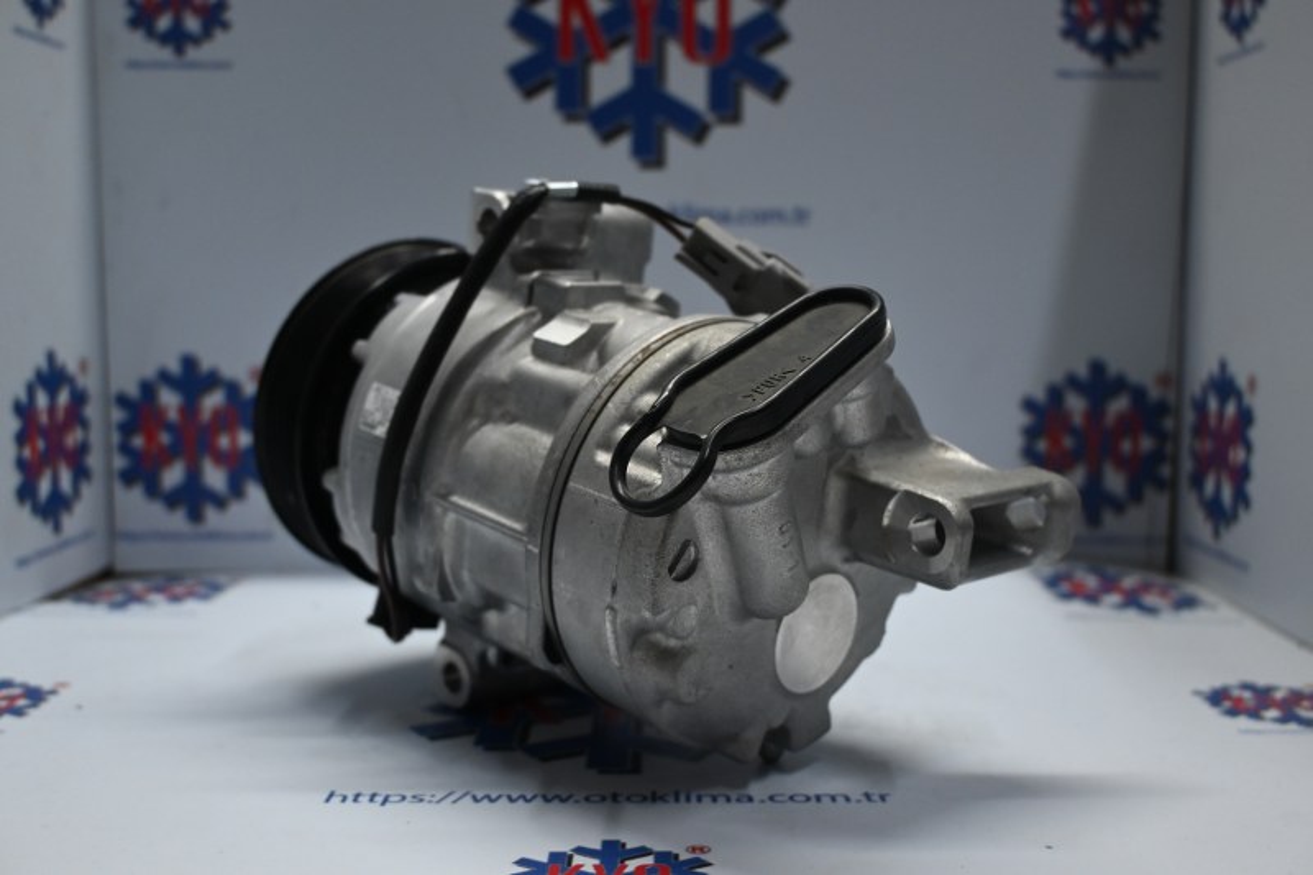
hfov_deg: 51.3
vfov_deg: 35.5
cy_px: 438
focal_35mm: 38
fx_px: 1367
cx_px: 656
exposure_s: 1/125
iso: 800
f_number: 4.2
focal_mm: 25
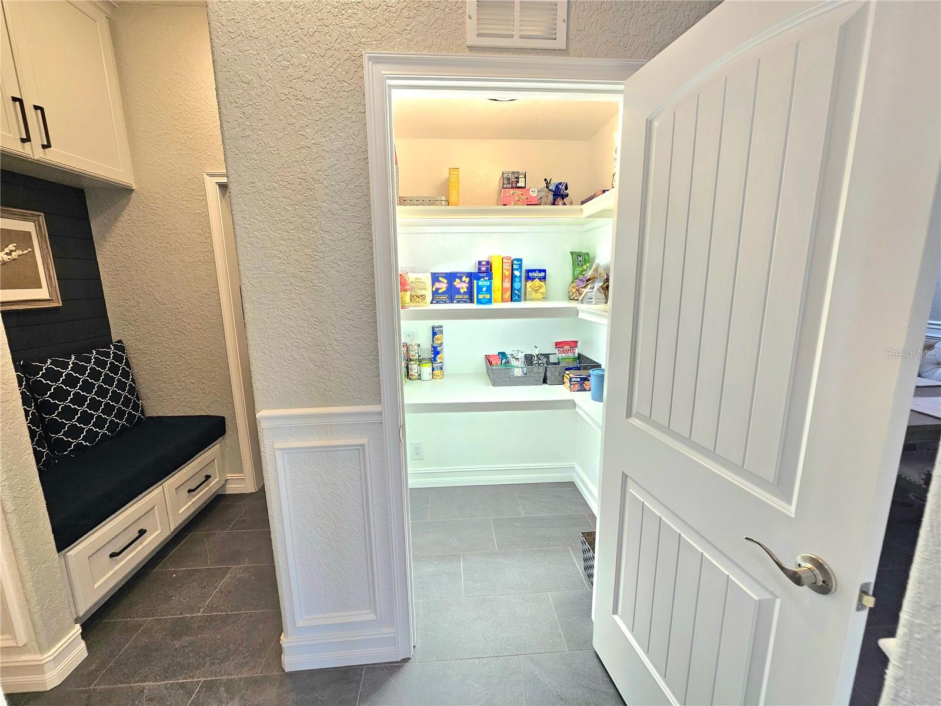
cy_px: 353
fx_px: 353
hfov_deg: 106.2
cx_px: 470
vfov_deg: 89.9
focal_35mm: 13
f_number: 2.2
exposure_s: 1/60.2
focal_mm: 2.2
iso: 80
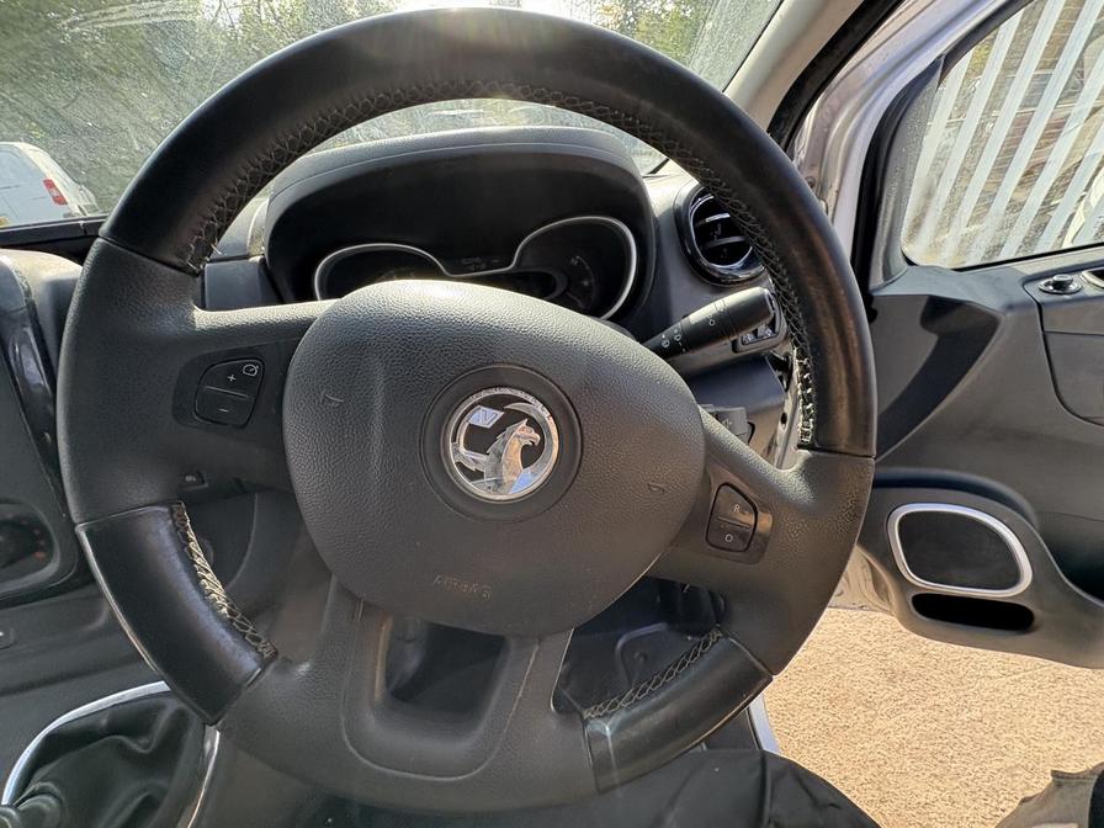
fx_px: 446
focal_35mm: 14
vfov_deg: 85.7
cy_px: 414
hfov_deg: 102.1
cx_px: 552
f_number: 2.2
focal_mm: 2.22
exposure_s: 1/200
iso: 64
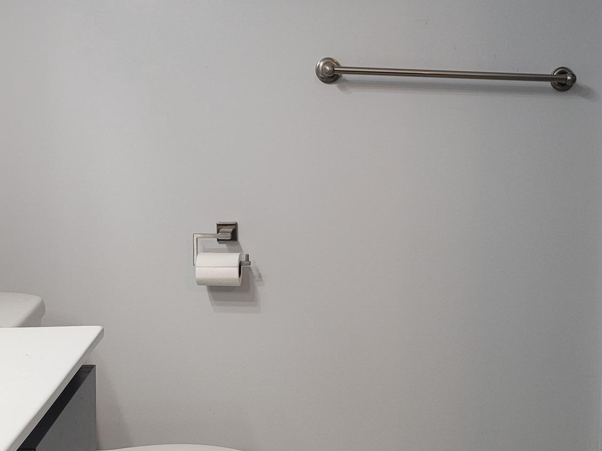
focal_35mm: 47
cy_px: 209
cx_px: 430
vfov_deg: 30.9
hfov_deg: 39.6
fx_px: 817
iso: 200
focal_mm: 5.4
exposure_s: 1/120
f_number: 1.8
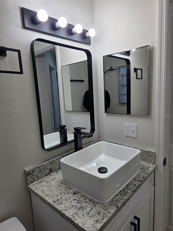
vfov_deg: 73.9
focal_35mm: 23
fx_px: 153
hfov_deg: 58.9
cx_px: 86
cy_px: 116
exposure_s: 1/180
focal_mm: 6.3
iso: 40
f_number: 1.7
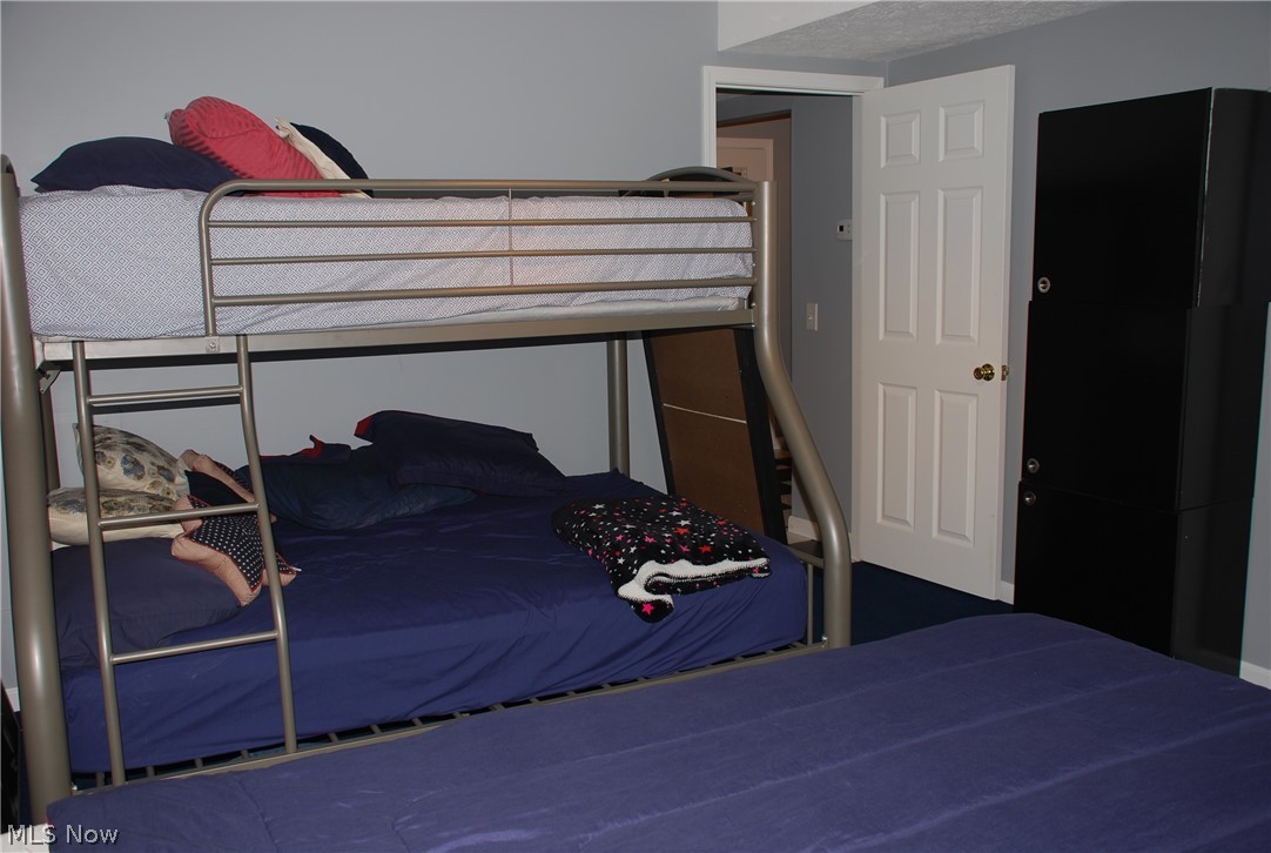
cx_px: 636
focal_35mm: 33
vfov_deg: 40.1
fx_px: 1167
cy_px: 426
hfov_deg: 57.1
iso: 100
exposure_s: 1/60
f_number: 3.8
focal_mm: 22
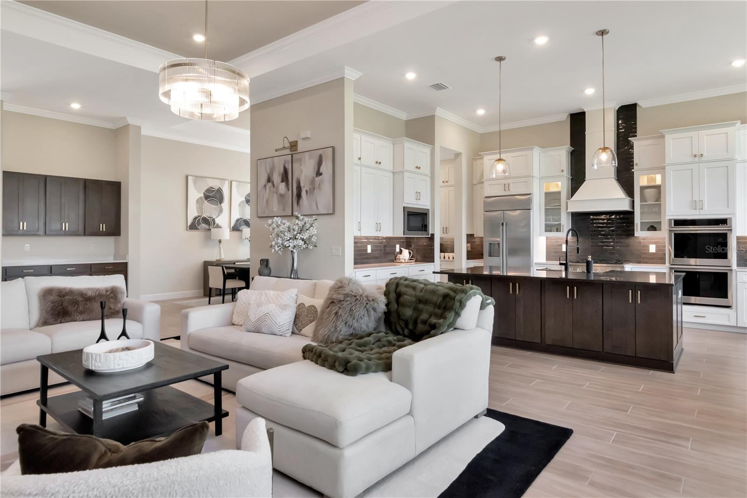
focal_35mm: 21
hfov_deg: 81.2
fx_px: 436
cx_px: 374
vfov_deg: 59.5
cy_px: 249
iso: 1250
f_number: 13
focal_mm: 14
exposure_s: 1/30
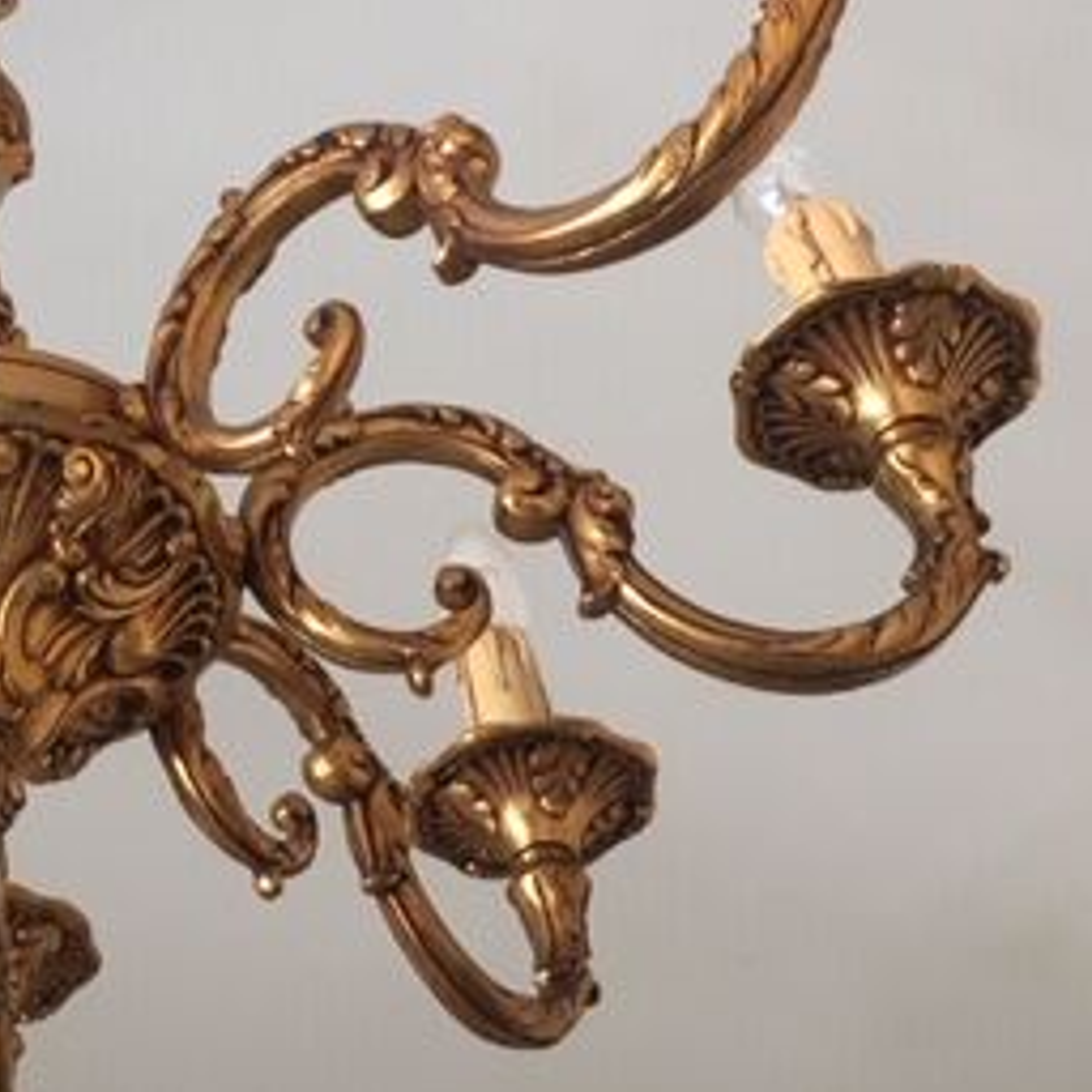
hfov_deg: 25.8
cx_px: 47
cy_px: 333
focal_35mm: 64
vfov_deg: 26.7
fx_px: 2284
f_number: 2.2
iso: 64
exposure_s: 1/33
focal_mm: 4.15
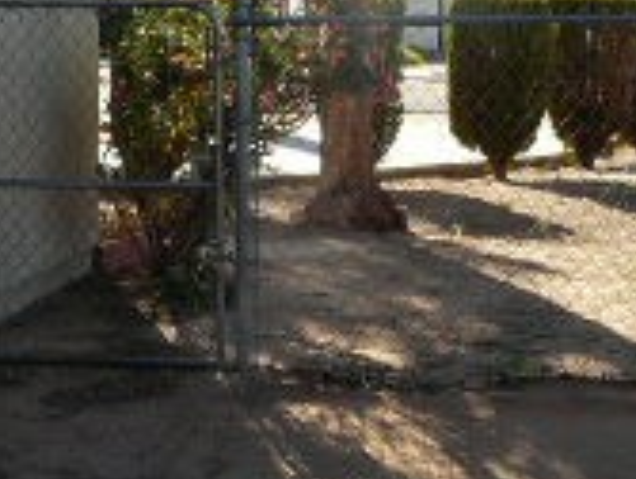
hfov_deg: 18.3
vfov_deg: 13.9
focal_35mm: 107
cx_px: 343
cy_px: 175
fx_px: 1970
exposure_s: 1/200
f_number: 4.5
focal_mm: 4.6
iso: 100
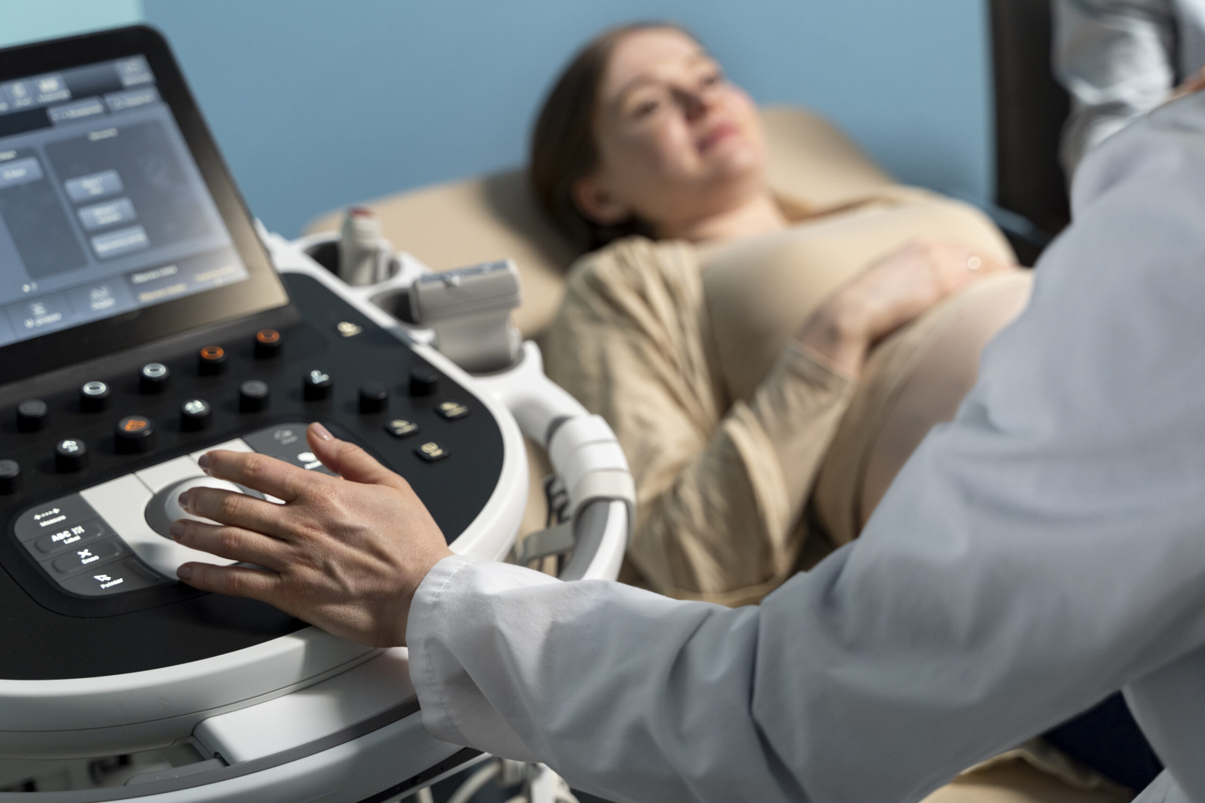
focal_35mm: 51
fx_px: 1707
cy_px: 402
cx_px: 602
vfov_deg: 26.5
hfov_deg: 38.9
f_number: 3.5
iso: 640
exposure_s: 1/100
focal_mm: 51
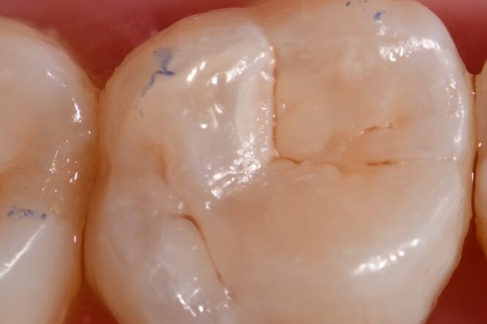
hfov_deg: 8.5
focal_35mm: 241
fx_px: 3258
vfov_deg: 5.7
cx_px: 293
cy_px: 163
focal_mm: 105
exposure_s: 1/160
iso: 200
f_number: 32
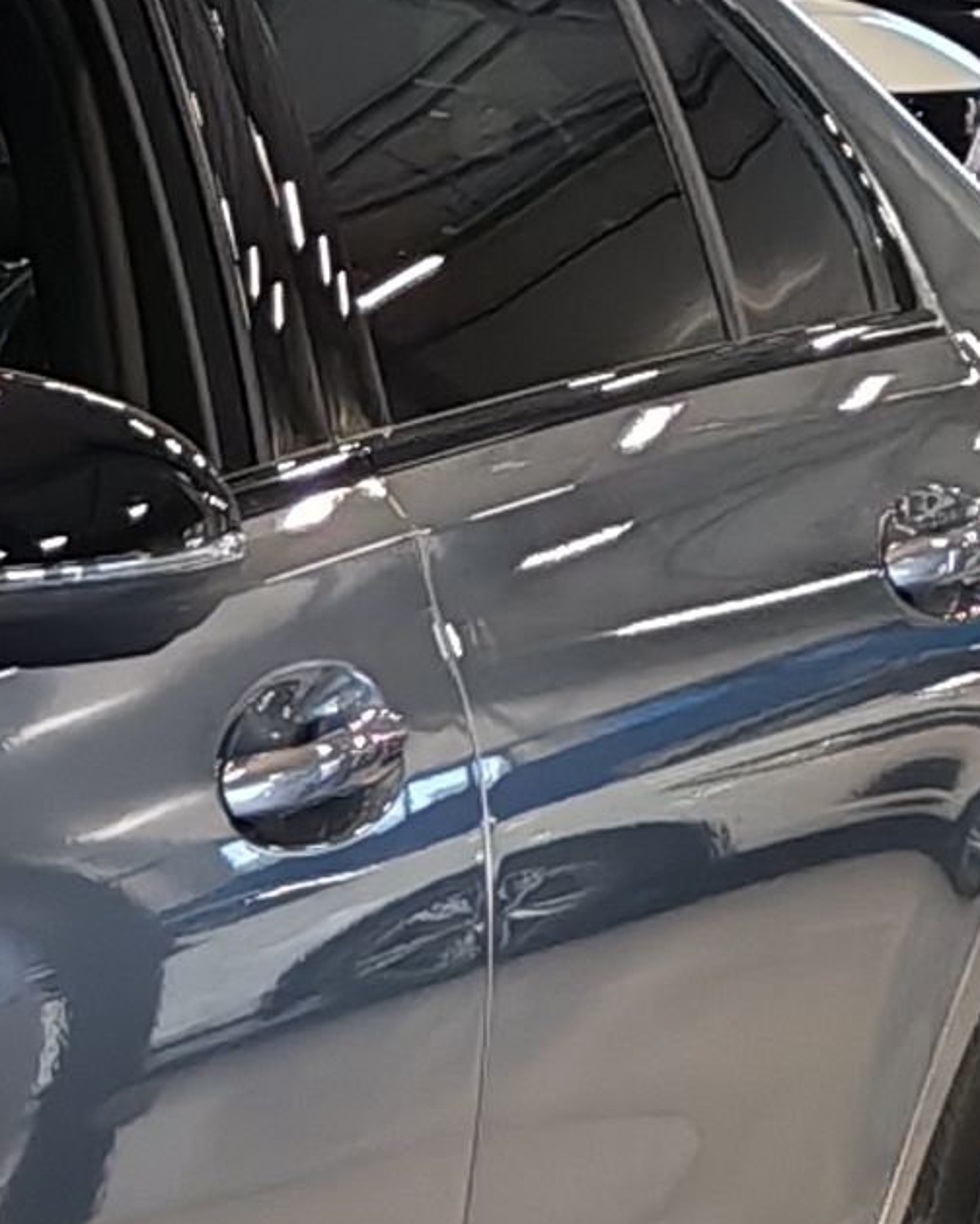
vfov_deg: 9.0
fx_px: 7608
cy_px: 1795
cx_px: -1767
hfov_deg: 6.8
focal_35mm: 210
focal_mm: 6.12
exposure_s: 1/100
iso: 160
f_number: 1.9
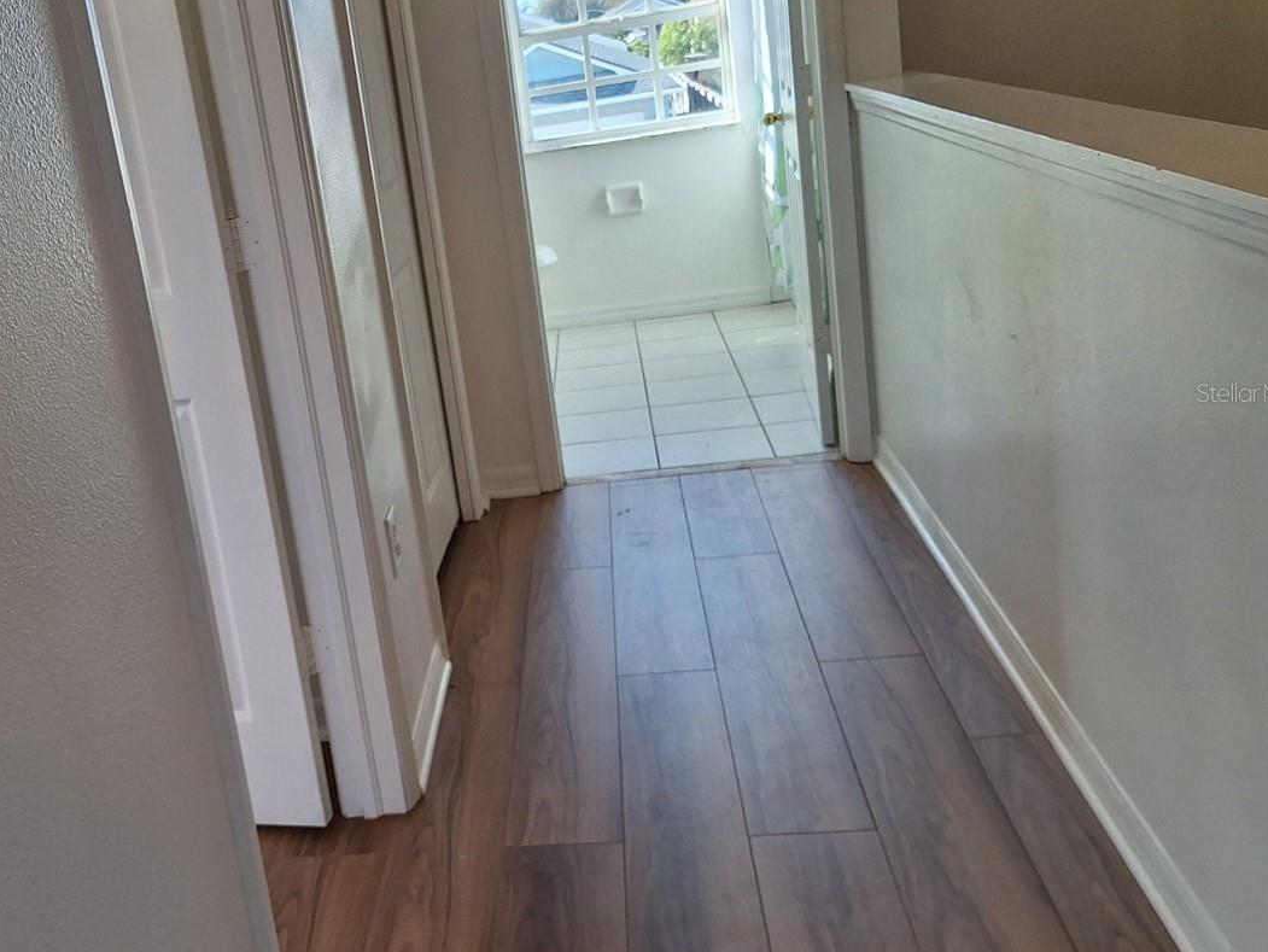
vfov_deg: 40.6
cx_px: 345
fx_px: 1283
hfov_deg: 50.8
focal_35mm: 35
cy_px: 392
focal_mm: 5.54
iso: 40
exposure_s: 1/305
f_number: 1.8
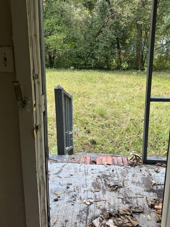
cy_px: 102
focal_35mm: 32
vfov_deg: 56.7
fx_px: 210
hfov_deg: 44.1
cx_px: 95
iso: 125
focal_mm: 5.7
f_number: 1.5
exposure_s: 1/121
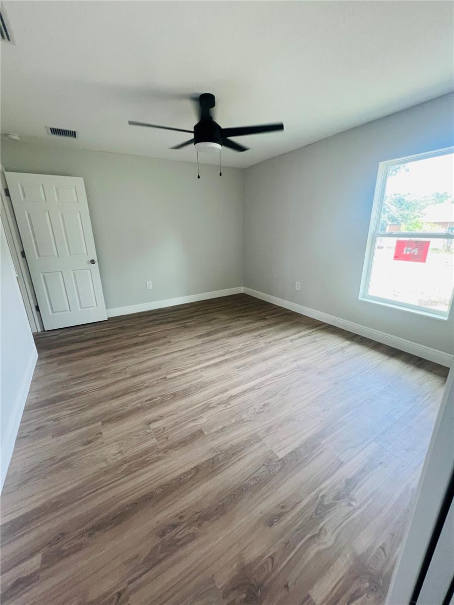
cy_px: 302
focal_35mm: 13
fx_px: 227
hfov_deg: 89.9
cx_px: 227
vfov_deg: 106.2
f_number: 1.8
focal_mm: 1.57
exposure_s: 1/120
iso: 160
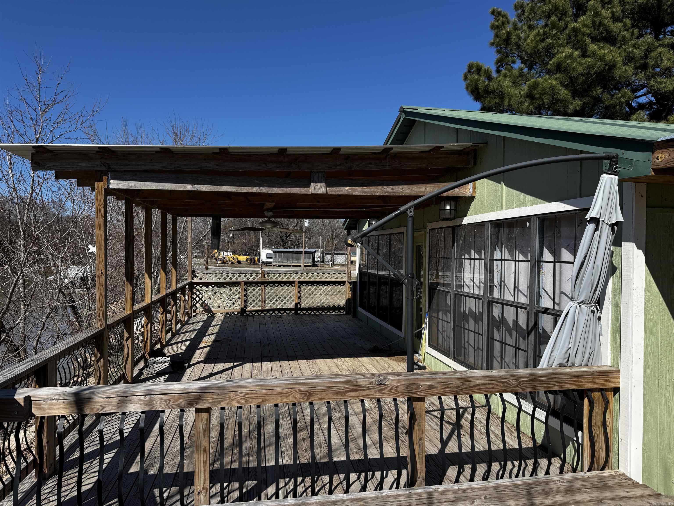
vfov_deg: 56.8
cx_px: 337
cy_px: 253
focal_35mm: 24
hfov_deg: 71.6
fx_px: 467
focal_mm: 6.76
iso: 80
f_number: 1.78
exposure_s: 1/4310
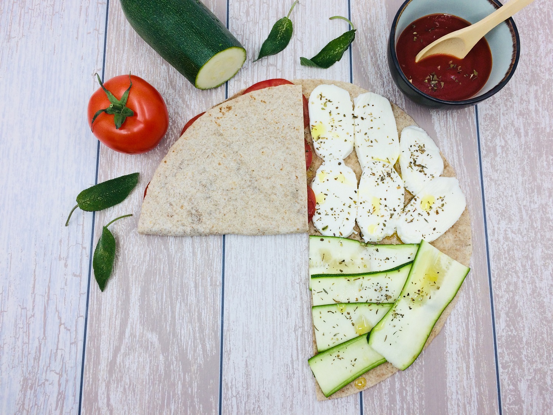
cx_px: 276
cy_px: 208
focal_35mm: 29
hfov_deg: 61.7
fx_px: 463
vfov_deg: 48.2
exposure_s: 1/247
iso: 32
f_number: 2.2
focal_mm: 4.15
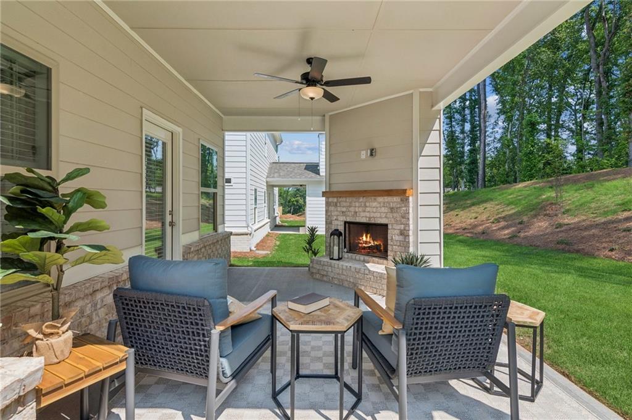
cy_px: 210
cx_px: 316
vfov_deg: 72.0
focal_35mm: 16
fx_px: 289
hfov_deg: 95.0
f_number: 8
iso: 100
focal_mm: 11
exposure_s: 1/250
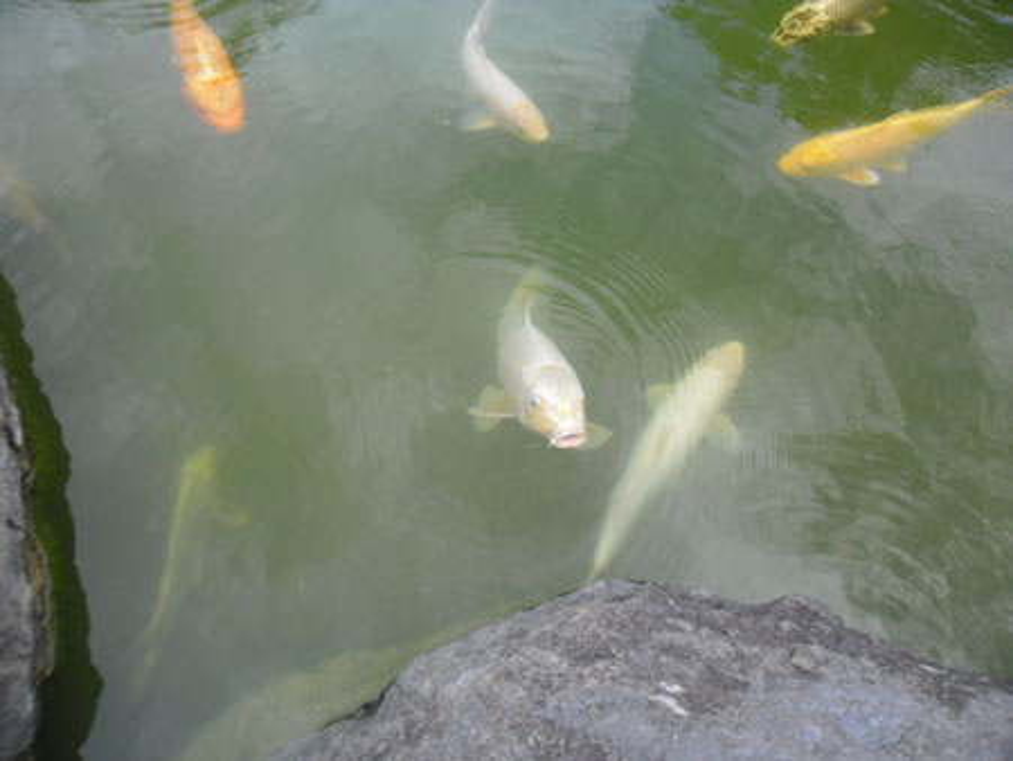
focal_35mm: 27
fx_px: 791
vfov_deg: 51.4
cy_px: 380
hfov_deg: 65.3
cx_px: 506
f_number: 3.5
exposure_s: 1/197
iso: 80
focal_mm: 4.9
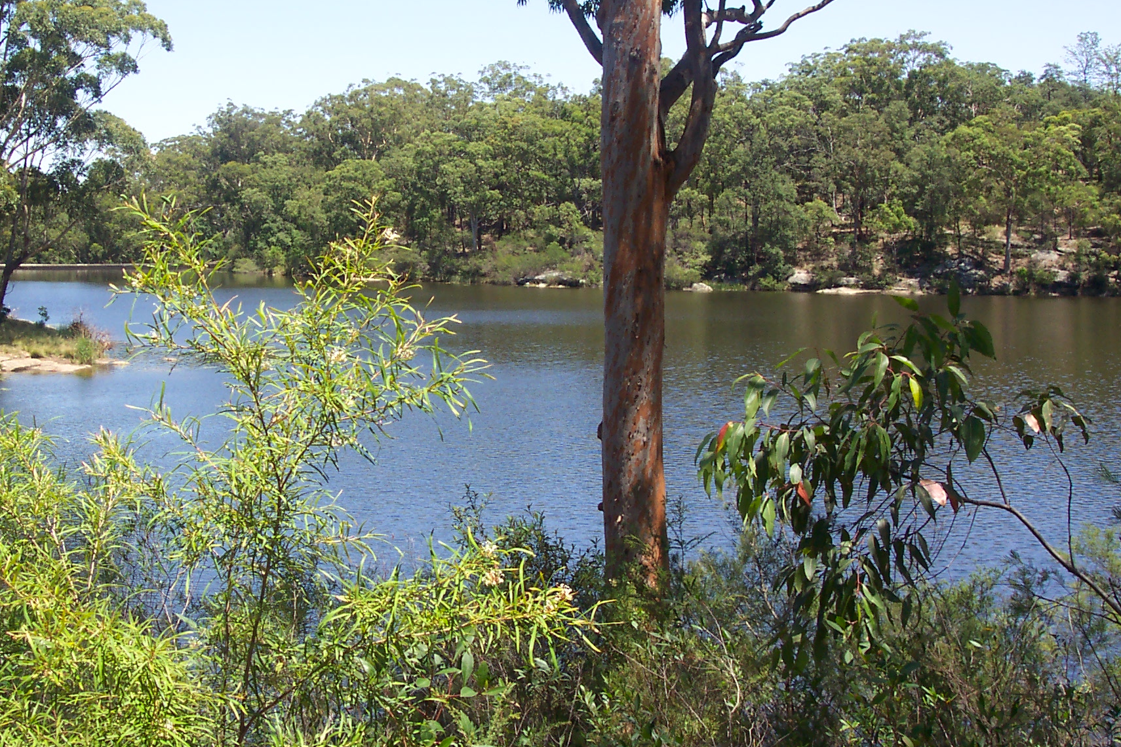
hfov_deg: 41.0
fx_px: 1495
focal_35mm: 48
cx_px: 461
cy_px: 299
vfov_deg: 28.0
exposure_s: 1/350
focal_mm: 8
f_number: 4.8
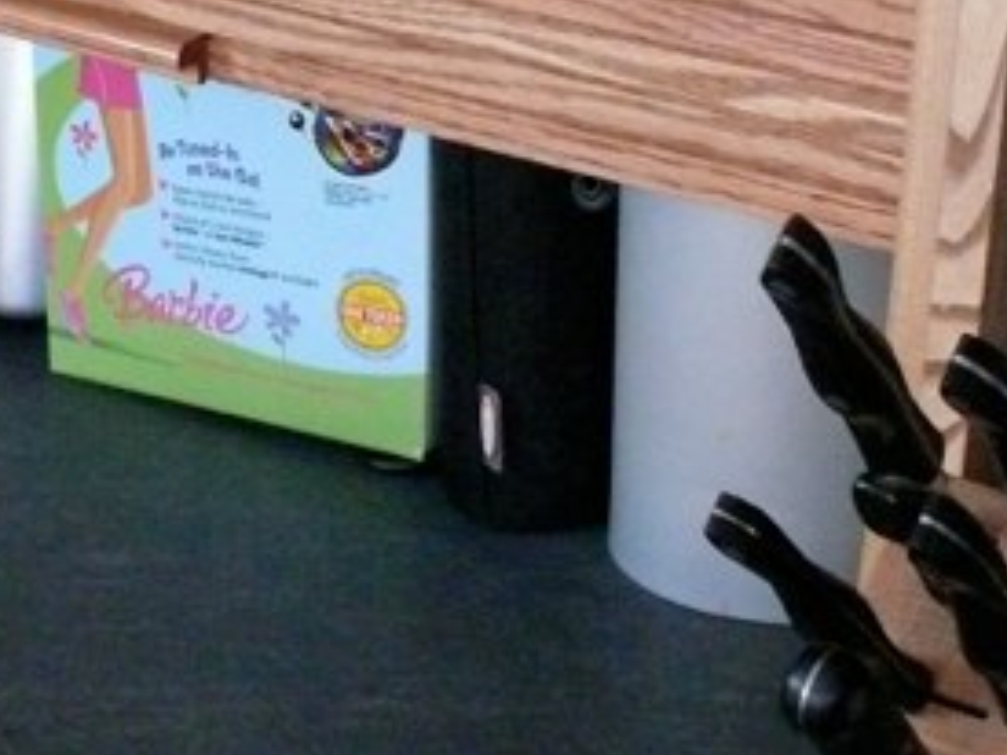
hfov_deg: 18.8
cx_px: 7
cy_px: 40
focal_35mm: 102
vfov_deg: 14.3
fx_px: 2966
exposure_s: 1/30
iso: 800
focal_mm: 7.4
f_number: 2.8
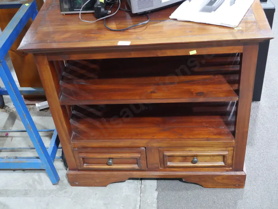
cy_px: 104
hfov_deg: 39.6
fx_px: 386
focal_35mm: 48
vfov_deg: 30.3
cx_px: 139
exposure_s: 1/60
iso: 2500
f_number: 5.2
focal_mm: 24
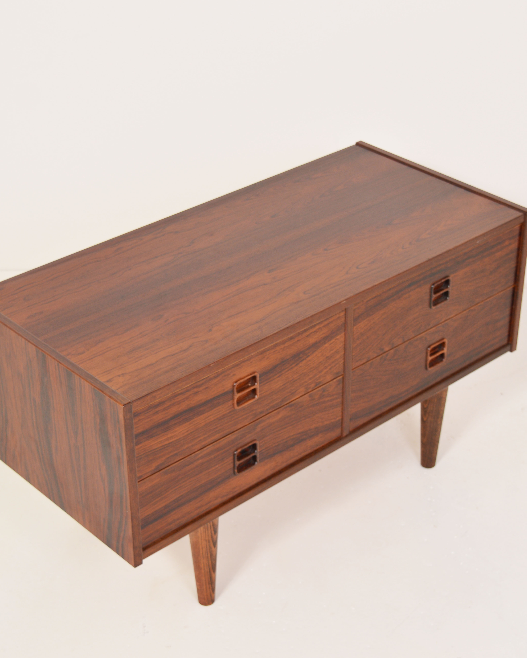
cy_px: 330
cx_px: 271
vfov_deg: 27.9
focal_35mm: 68
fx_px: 1326
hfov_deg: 22.5
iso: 100
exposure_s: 1/125
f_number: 5.6
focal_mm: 32
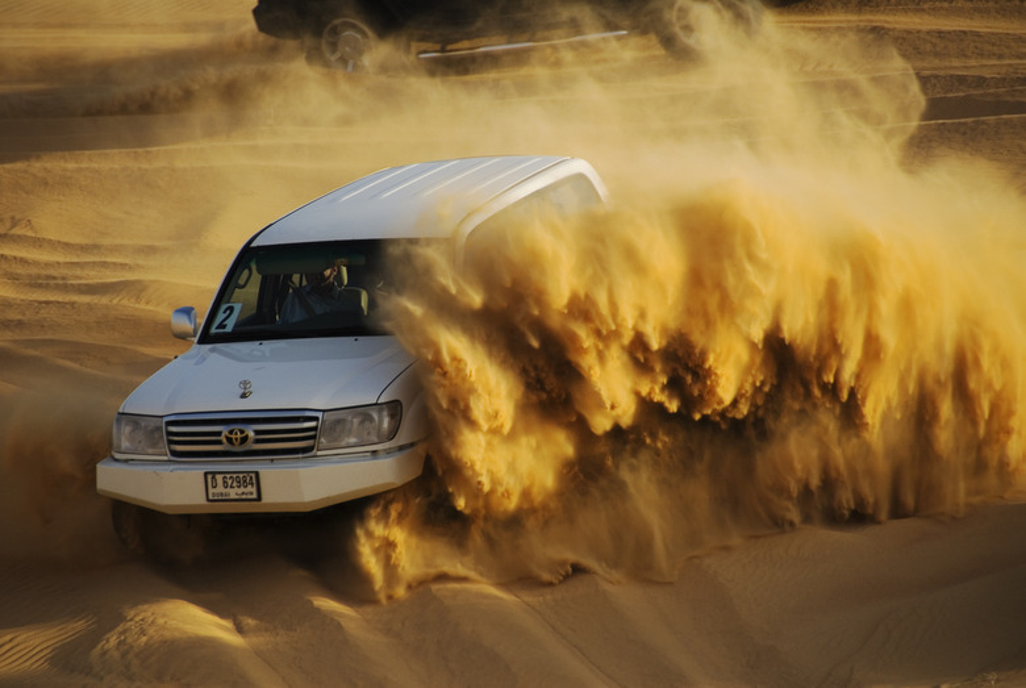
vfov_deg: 4.6
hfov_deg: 6.9
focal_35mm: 300
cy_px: 344
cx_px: 513
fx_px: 8565
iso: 100
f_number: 5.6
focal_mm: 200
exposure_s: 1/320
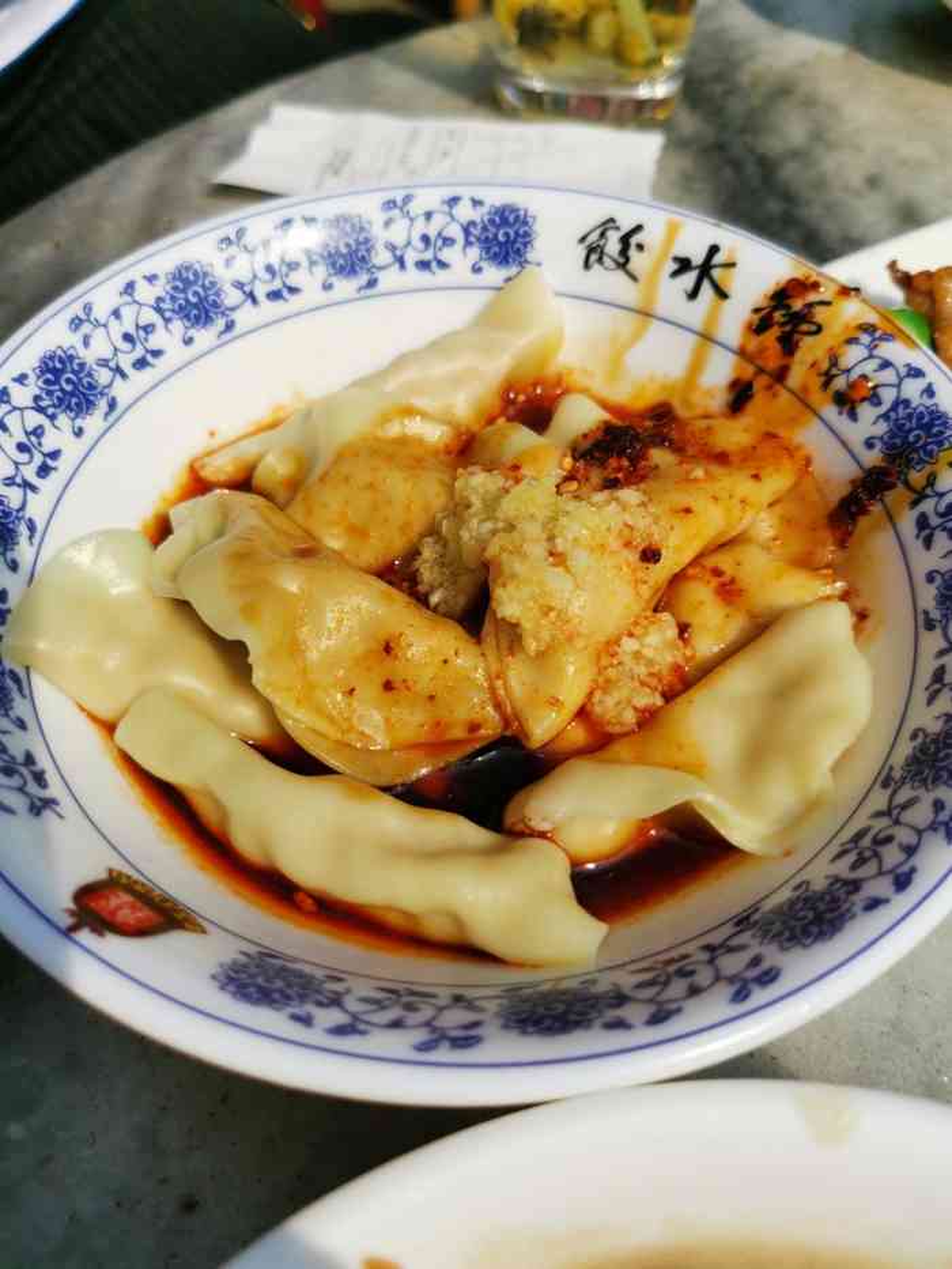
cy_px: 634
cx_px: 476
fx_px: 953
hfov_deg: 53.1
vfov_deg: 67.3
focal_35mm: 26
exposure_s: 1/5000
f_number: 1.4
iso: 50
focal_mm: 4.66
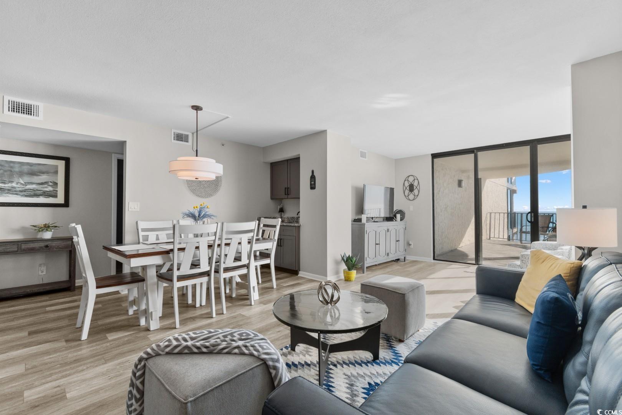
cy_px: 208
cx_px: 311
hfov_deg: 100.4
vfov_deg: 77.3
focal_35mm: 15
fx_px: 259
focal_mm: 10
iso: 100
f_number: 4.5
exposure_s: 1/60
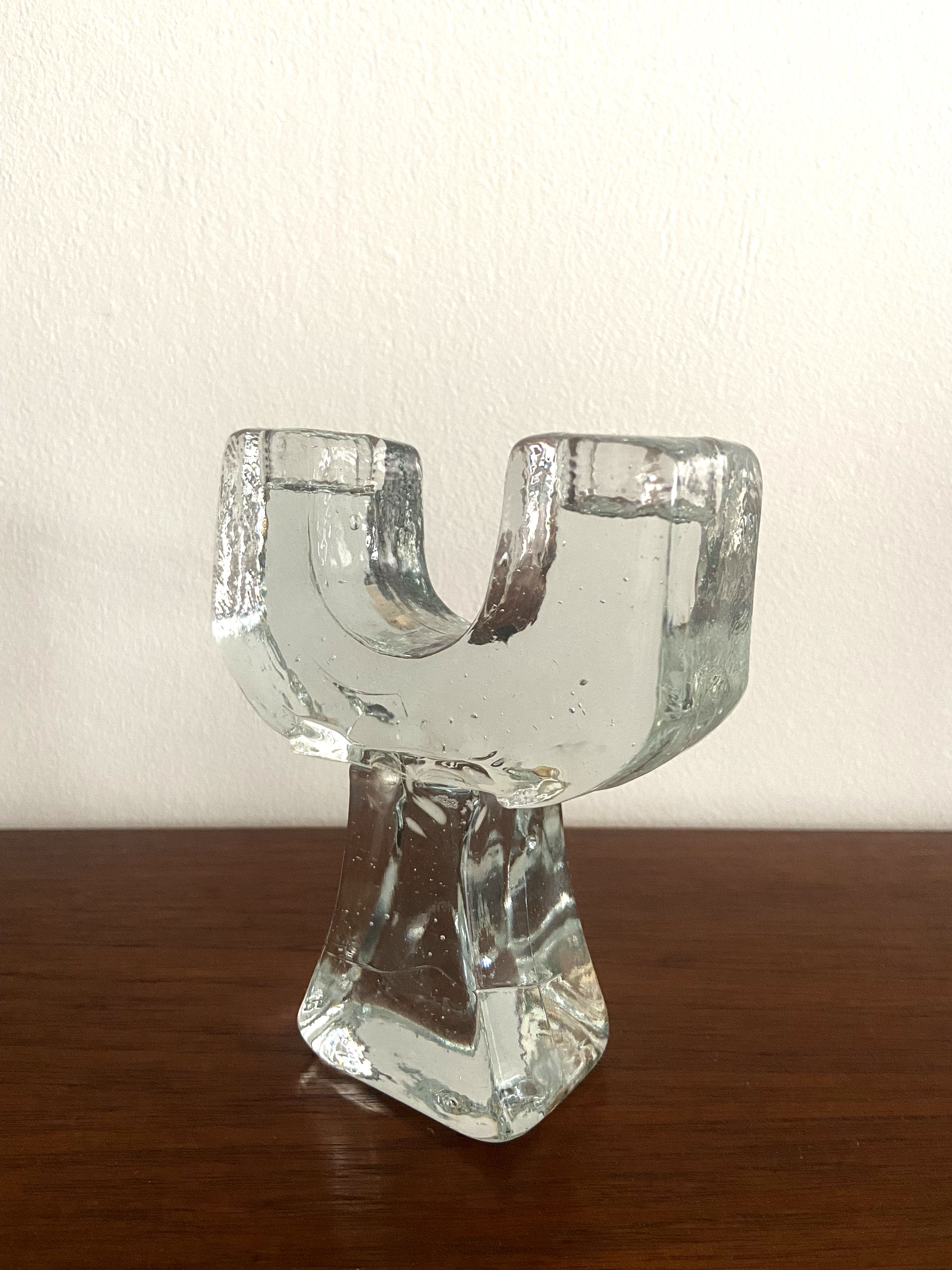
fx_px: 953
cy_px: 635
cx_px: 476
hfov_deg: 53.1
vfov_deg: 67.3
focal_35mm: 26
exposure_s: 1/49
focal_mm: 4.25
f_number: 1.8
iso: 500
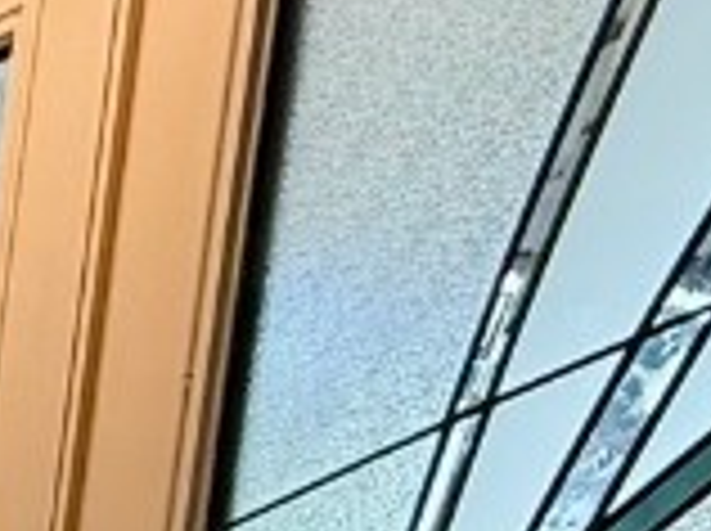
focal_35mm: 91
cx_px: -1053
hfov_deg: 14.0
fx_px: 1866
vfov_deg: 13.9
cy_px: 1044
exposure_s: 1/60
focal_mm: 2.22
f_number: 2.2
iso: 200
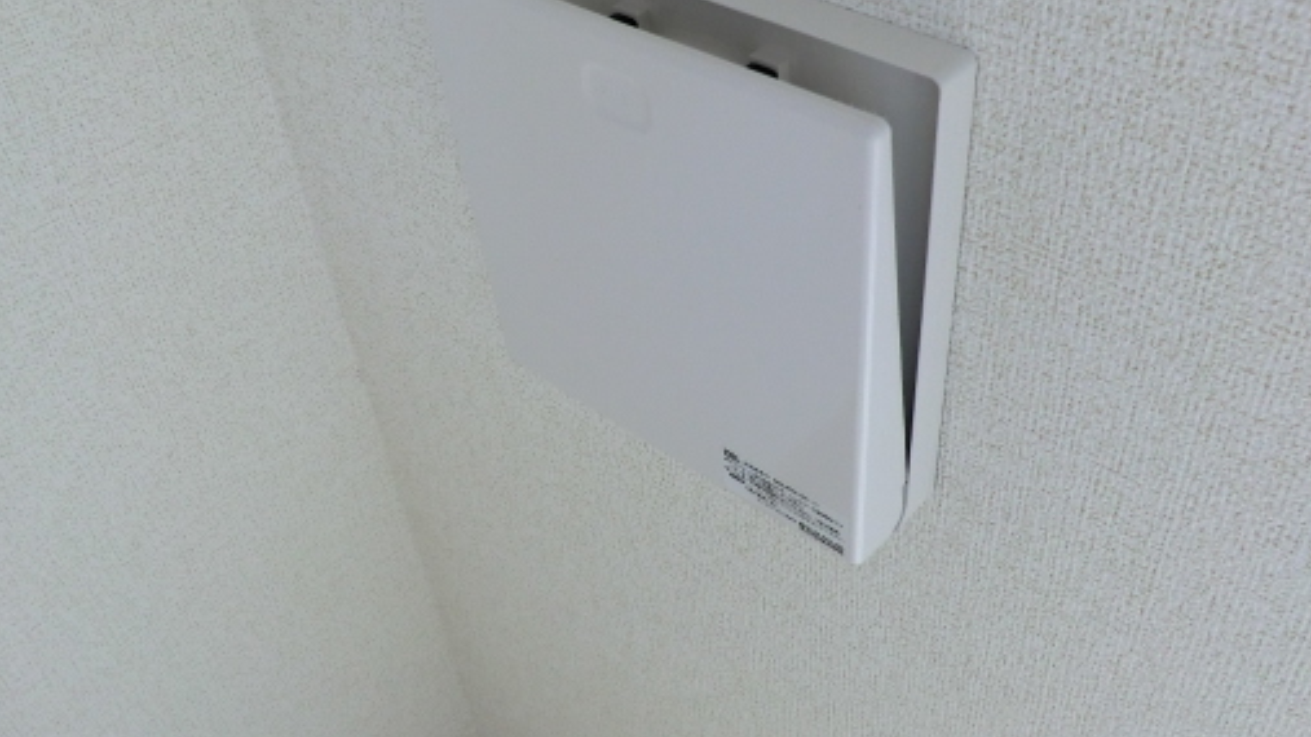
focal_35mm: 33
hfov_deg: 59.3
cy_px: 264
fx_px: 1147
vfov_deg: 35.4
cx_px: 734
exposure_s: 1/60
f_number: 3.2
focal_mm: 4.3
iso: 125
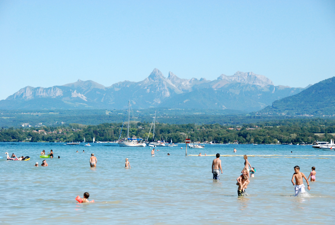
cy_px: 112
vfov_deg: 11.5
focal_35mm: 120
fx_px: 1118
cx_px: 168
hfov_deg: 17.0
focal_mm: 80
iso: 1600
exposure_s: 1/2000
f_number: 11
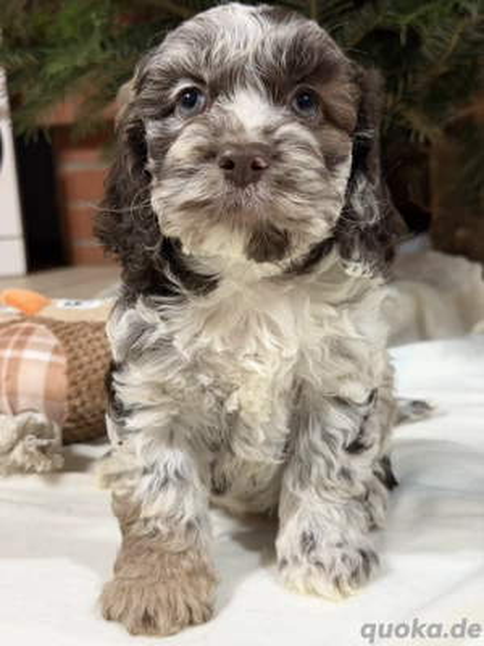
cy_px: 323
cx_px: 242
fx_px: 895
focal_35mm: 48
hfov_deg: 30.3
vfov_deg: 39.7
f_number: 1.78
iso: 200
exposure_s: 1/50
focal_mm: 6.76
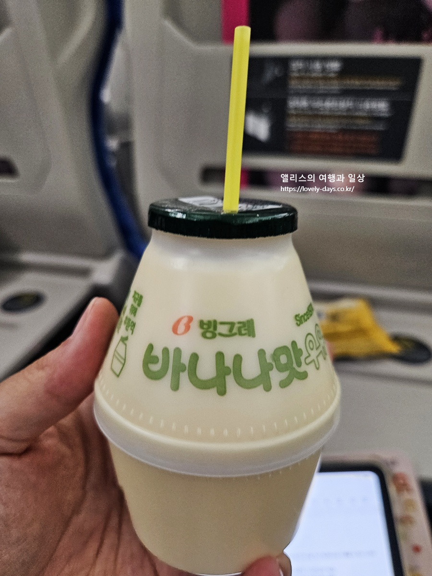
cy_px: 288
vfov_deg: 73.9
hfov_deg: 58.9
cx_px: 216
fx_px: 383
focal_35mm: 23
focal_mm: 5.4
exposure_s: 1/52.8
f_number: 1.8
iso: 320
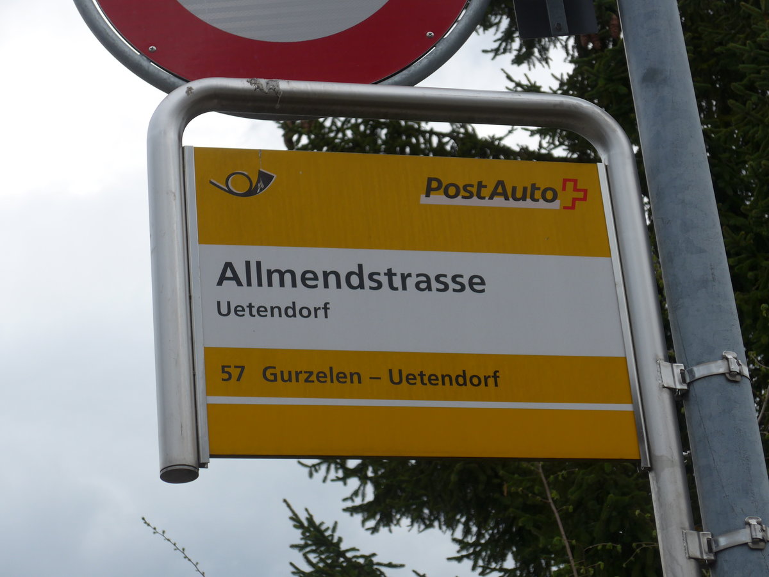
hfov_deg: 19.1
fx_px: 2288
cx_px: 384
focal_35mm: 103
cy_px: 288
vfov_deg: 14.4
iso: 80
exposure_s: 1/125
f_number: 4.8
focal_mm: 20.4
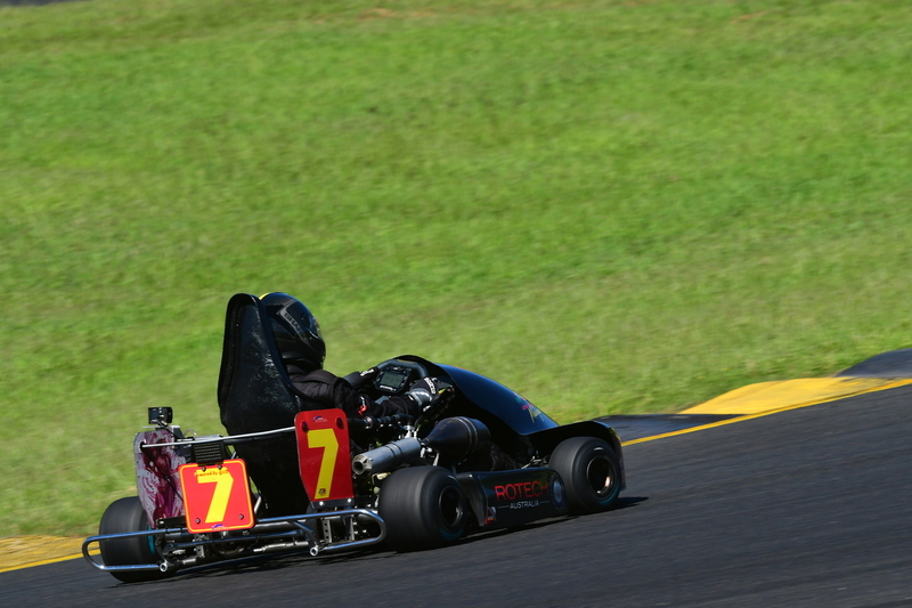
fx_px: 9118
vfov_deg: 3.8
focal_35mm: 360
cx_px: 456
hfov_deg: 5.7
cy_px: 304
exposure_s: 1/640
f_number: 13
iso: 500
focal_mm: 240
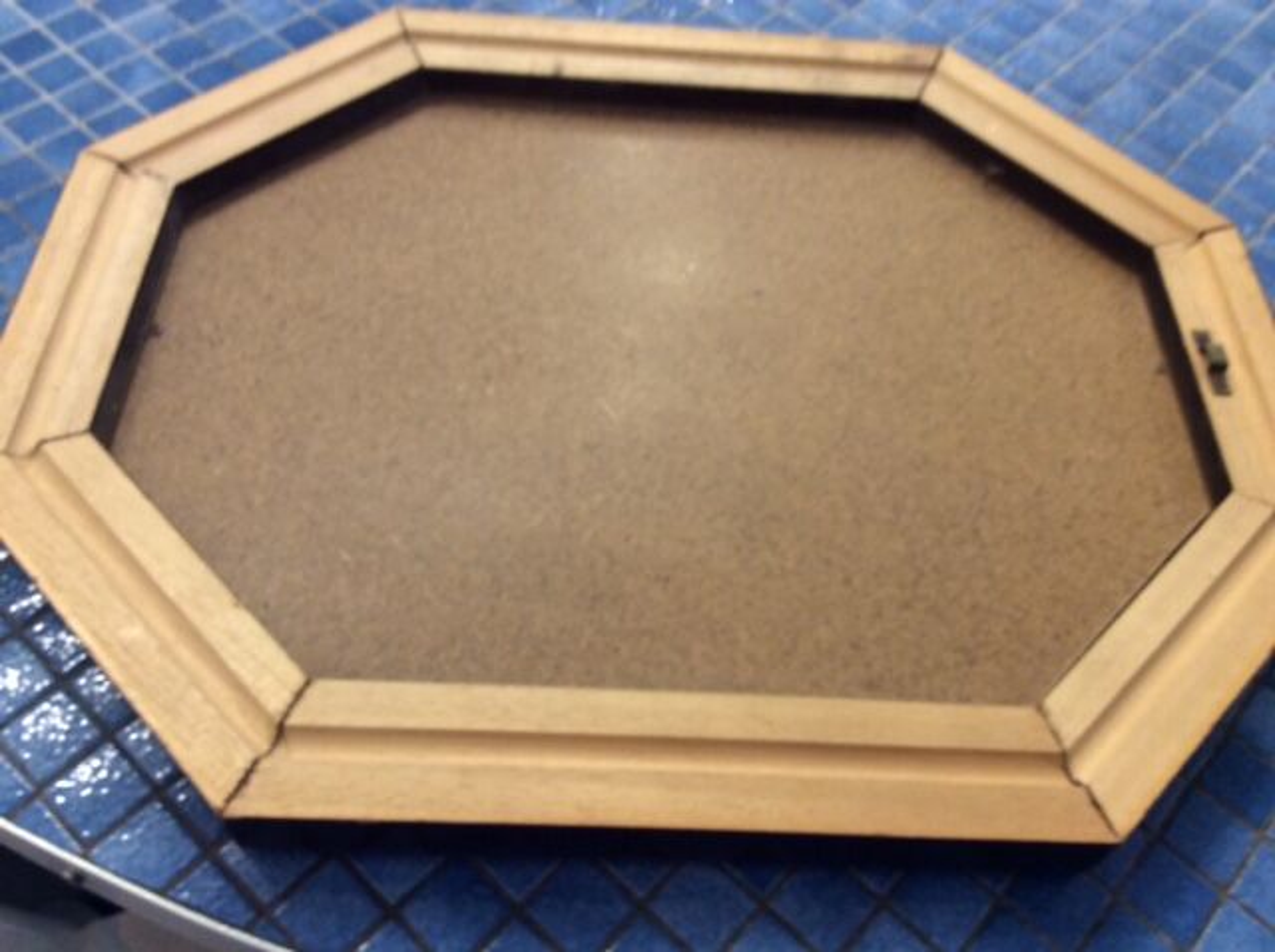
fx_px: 1177
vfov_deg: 44.1
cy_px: 476
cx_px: 638
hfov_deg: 56.9
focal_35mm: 32
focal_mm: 3.3
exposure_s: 1/25
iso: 80
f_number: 2.4
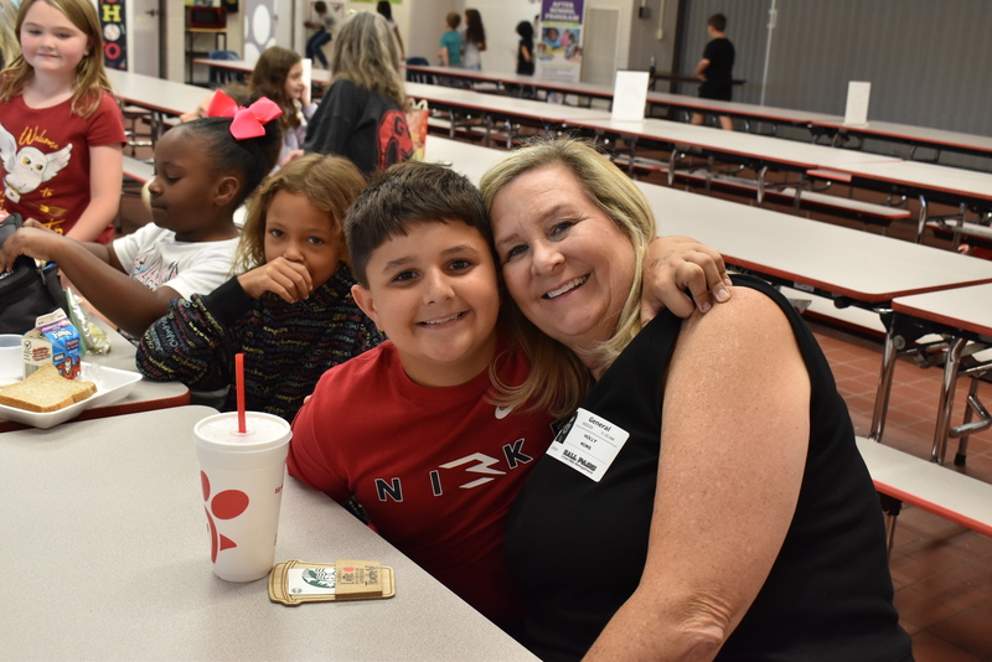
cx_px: 496
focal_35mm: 40
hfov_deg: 47.9
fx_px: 1116
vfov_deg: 33.0
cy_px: 331
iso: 800
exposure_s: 1/40
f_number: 7.1
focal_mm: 27
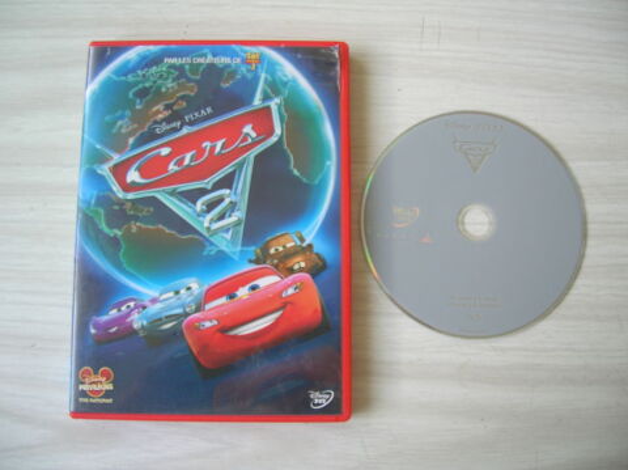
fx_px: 616
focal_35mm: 34
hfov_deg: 54.0
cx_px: 314
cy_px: 235
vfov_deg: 41.7
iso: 50
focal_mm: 5.7
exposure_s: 1/13.4
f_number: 2.9
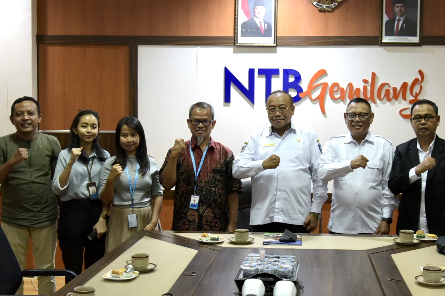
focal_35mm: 53
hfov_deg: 37.4
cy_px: 122
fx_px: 655
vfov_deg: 25.5
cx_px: 261
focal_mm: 38
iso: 1400
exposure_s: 1/80
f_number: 4
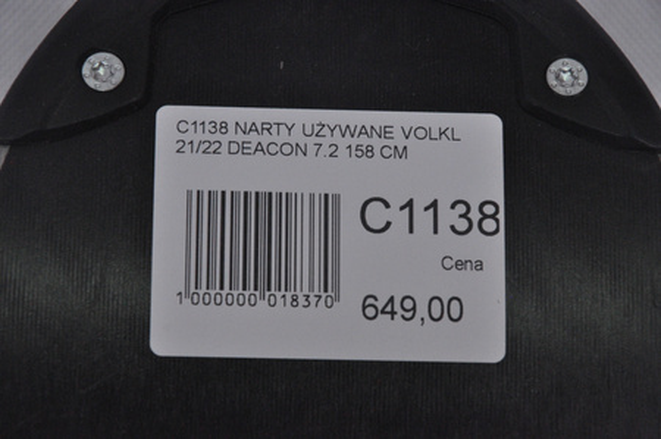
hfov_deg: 13.1
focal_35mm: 158
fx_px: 2889
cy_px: 220
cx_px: 330
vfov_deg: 8.7
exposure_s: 1/125
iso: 3200
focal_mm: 105
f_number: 9.5
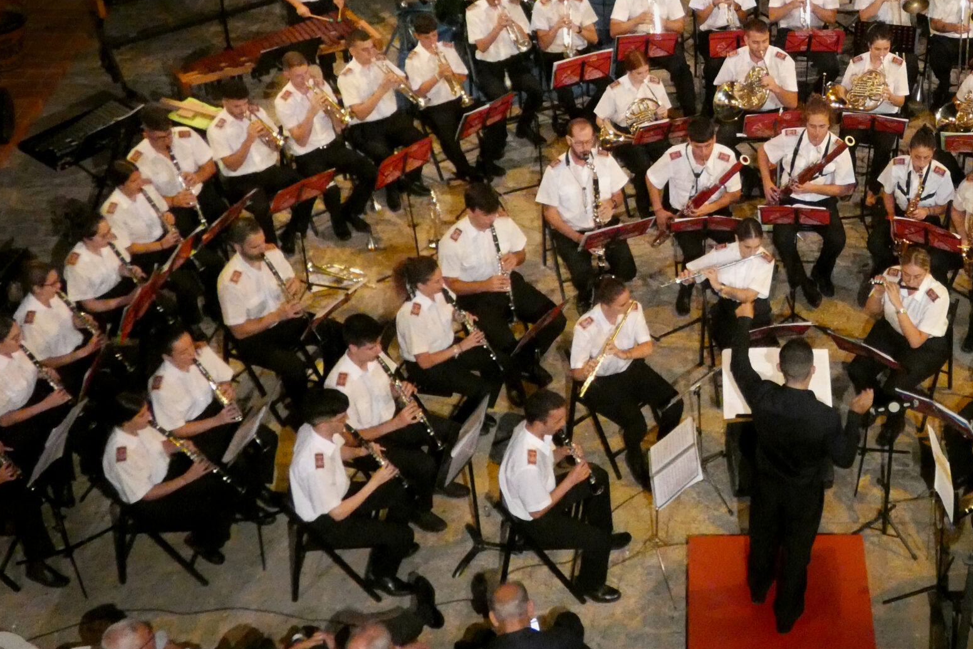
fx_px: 1621
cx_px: 778
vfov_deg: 22.4
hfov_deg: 32.5
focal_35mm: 60
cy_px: 164
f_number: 3.4
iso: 1600
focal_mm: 6.2
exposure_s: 1/50
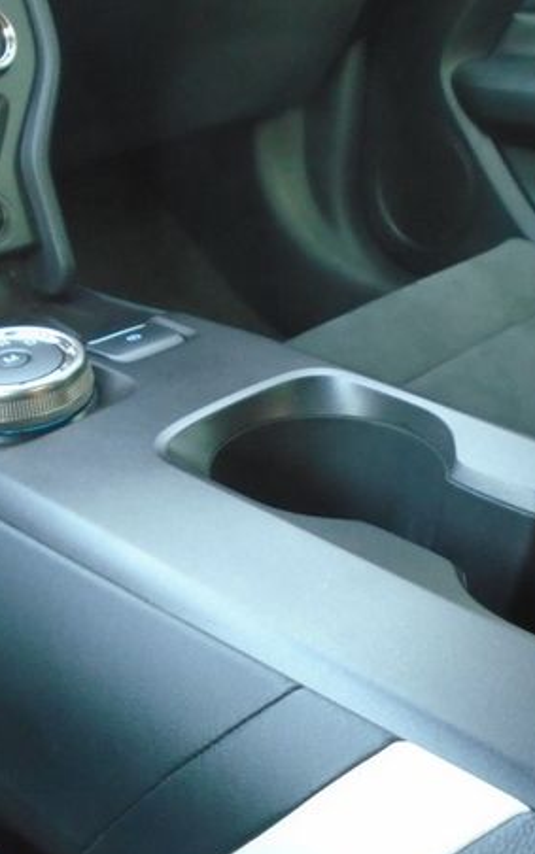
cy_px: 452
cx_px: 291
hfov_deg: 32.8
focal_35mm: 39
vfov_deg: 50.3
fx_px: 909
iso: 400
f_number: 3.2
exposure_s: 1/15
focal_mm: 4.6
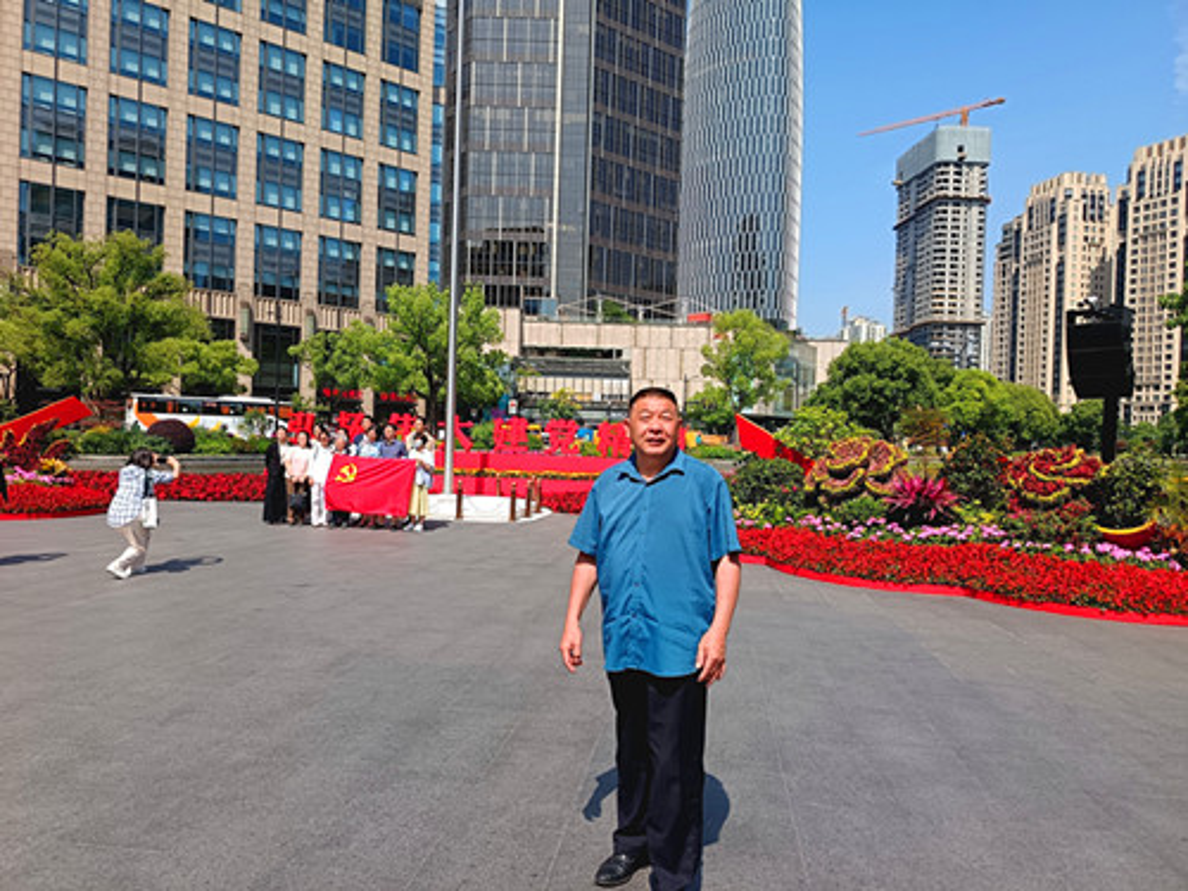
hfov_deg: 71.6
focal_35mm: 24
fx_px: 824
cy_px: 446
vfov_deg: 56.8
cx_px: 594
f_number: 1.75
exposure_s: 1/442
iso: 100
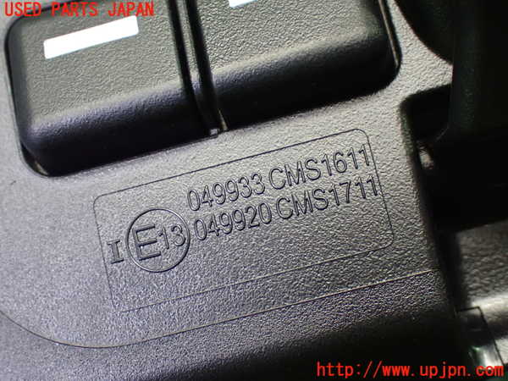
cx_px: 254
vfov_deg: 23.7
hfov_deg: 31.2
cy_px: 190
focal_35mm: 62
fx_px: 910
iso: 1250
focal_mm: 11.09
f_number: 3.6
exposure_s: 1/60
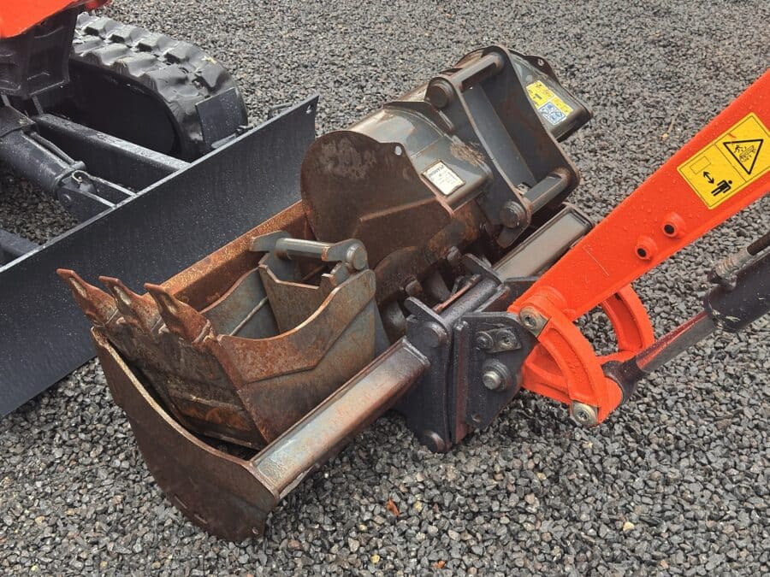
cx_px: 385
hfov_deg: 39.7
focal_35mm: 48
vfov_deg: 30.3
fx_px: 1068
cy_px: 288
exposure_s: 1/60
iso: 125
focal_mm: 6.86
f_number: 1.78
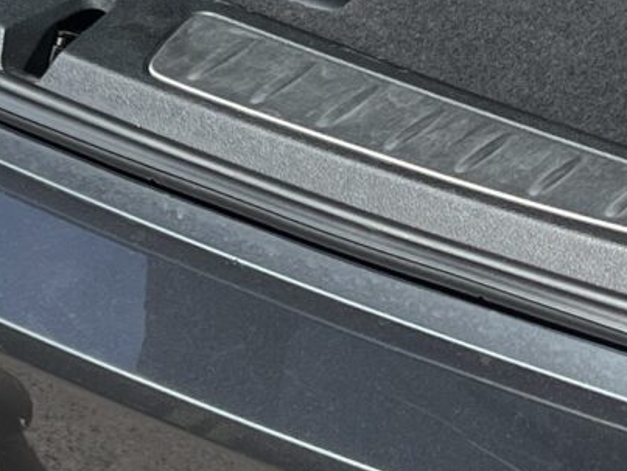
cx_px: 465
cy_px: 266
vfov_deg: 9.0
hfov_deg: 11.9
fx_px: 2991
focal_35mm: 165
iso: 50
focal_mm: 5.7
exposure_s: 1/5882
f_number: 1.5
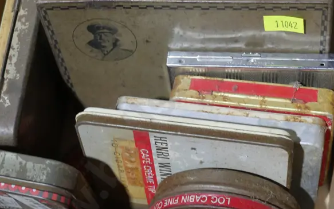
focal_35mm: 82
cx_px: 197
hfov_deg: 25.2
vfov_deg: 15.8
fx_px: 746
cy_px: 55
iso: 500
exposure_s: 1/60
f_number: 4.7
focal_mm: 22
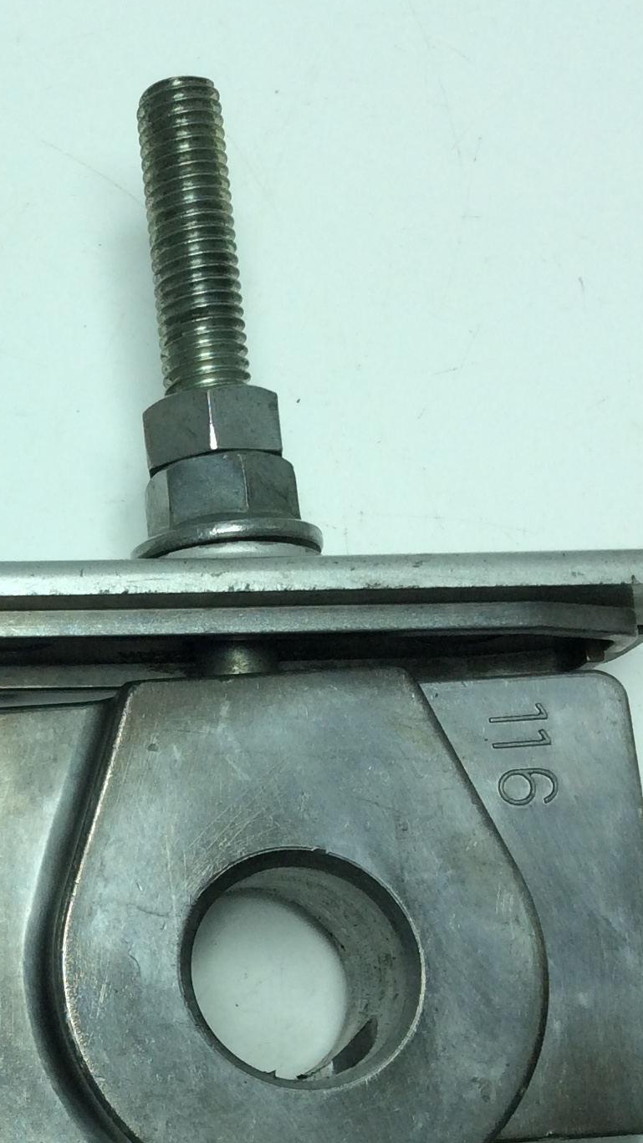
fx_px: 2000
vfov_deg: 31.8
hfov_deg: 17.0
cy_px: 710
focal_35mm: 66
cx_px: -234
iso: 32
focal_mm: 3.3
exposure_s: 1/520
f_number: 2.4
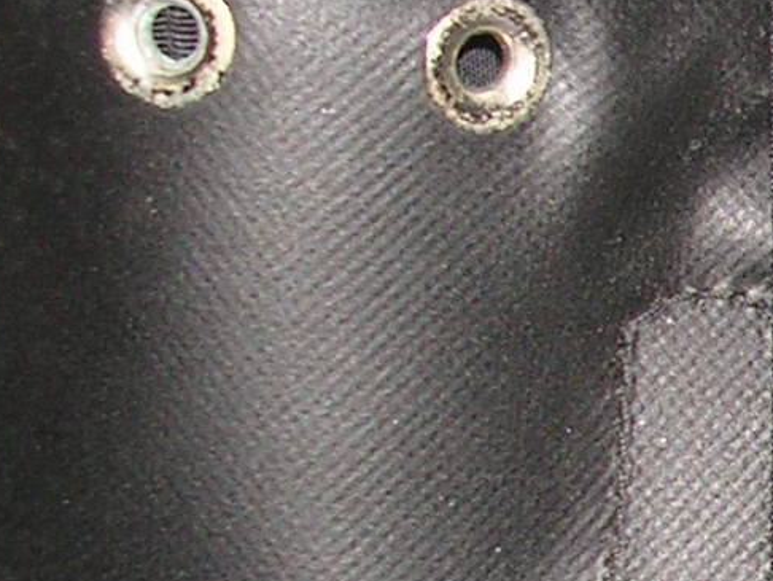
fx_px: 3575
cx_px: 1328
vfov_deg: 9.2
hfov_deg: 11.6
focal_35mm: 160
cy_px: 605
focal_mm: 5.8
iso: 50
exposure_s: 1/60.1
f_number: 2.8
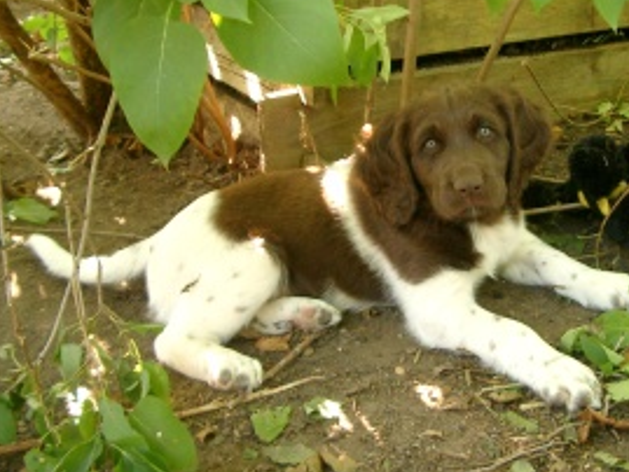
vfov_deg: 26.6
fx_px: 1000
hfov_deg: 34.4
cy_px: 201
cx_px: 447
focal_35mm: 55
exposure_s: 1/40
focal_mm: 7.6
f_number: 2.6
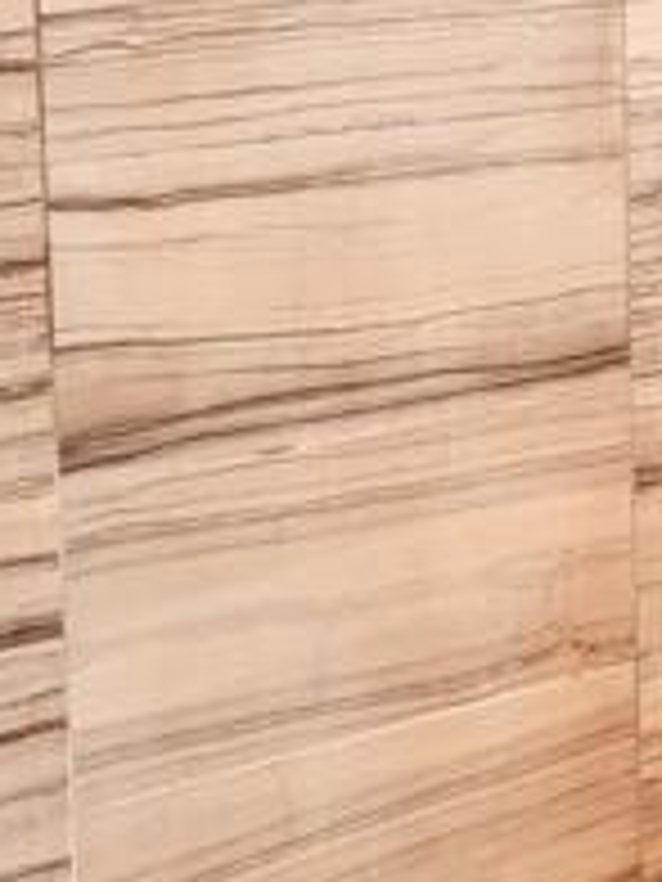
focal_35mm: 85
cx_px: 811
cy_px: -27
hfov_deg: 16.6
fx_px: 2167
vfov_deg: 22.1
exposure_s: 1/120
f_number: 1.6
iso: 100
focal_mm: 5.96
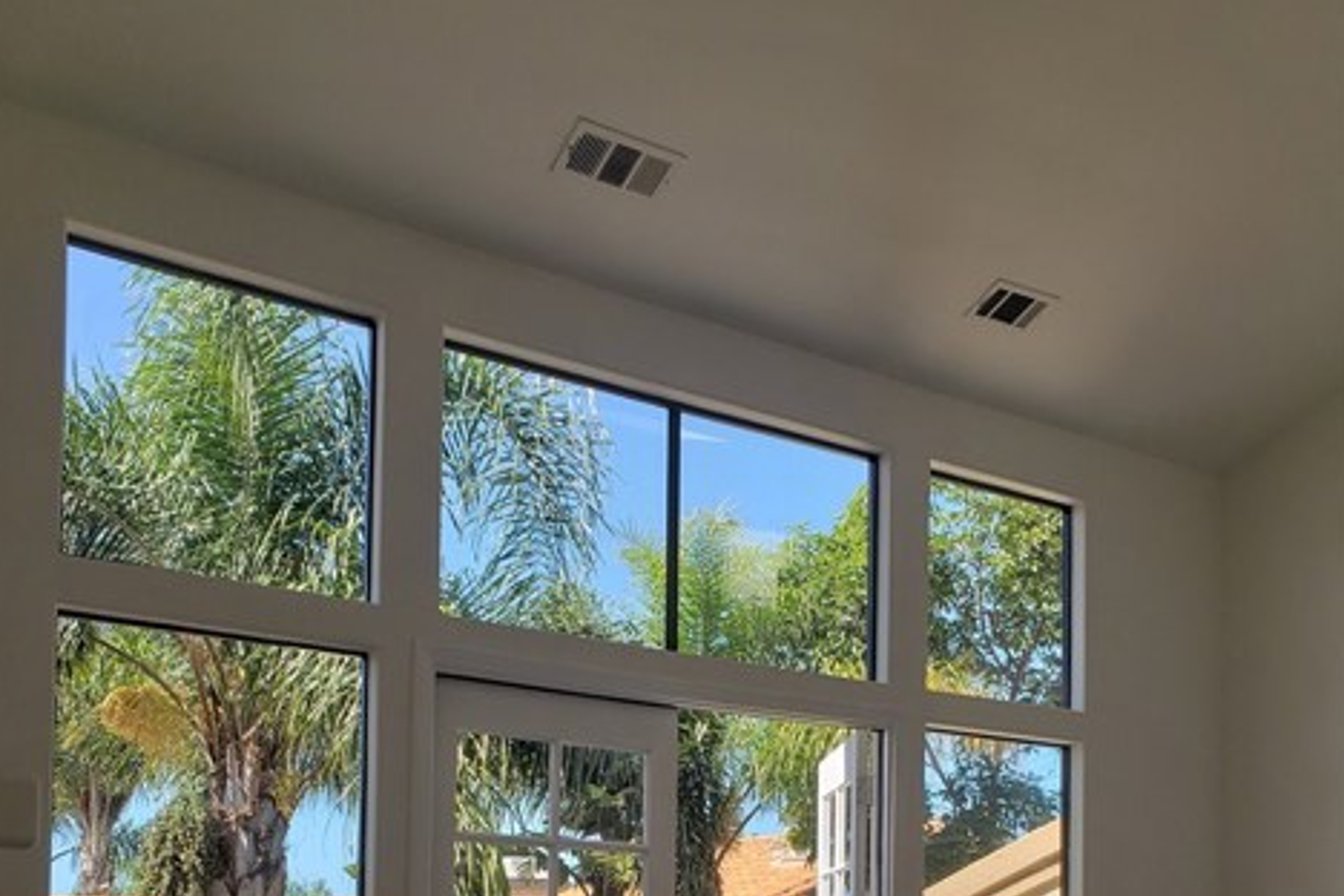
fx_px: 1381
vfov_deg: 33.1
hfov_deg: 51.9
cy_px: 887
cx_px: 669
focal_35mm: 37
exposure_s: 1/545
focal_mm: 4.3
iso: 50
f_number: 2.4
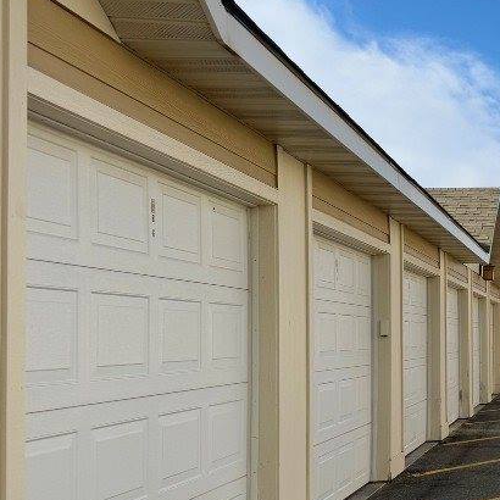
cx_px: 598
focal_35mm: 53
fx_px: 866
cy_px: 304
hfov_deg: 28.2
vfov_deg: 32.1
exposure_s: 1/4167
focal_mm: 6.76
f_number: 1.78
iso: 80
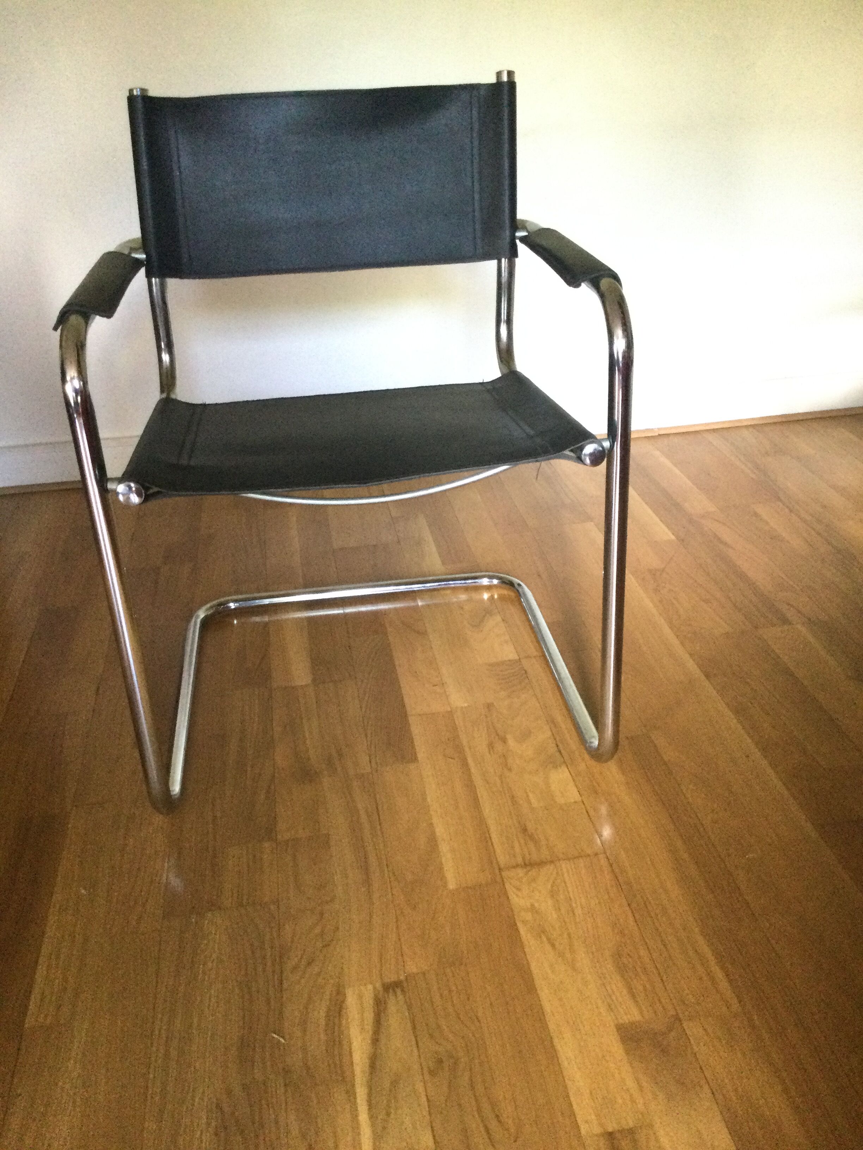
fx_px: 1030
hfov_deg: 45.4
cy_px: 575
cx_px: 432
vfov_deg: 58.4
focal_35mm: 31
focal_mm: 3.3
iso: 200
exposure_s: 1/25
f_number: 2.4
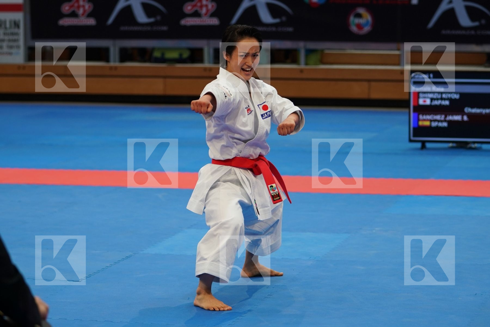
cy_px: 164
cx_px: 245
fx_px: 1756
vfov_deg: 10.6
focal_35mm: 129
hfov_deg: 15.9
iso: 500
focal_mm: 86
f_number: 2.8
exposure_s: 1/500
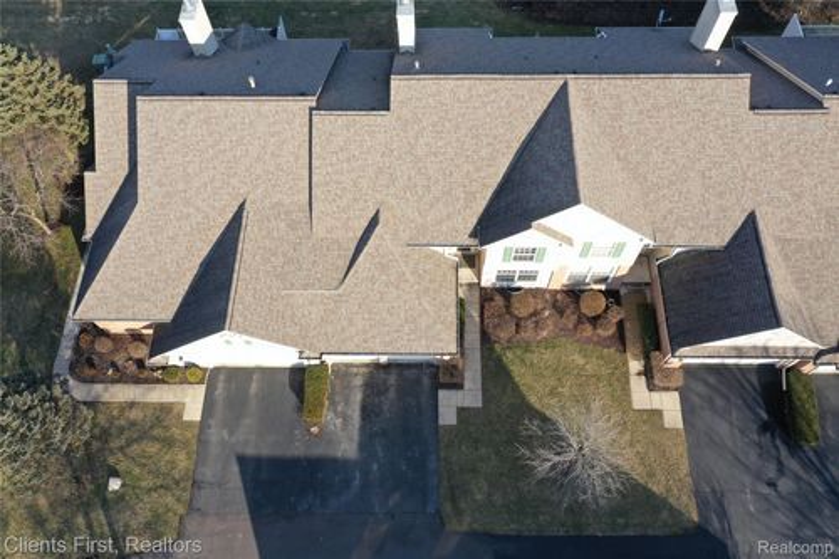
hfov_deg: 65.5
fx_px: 652
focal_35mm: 28
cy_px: 280
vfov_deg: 46.4
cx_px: 420
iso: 100
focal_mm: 10.26
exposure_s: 1/200
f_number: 5
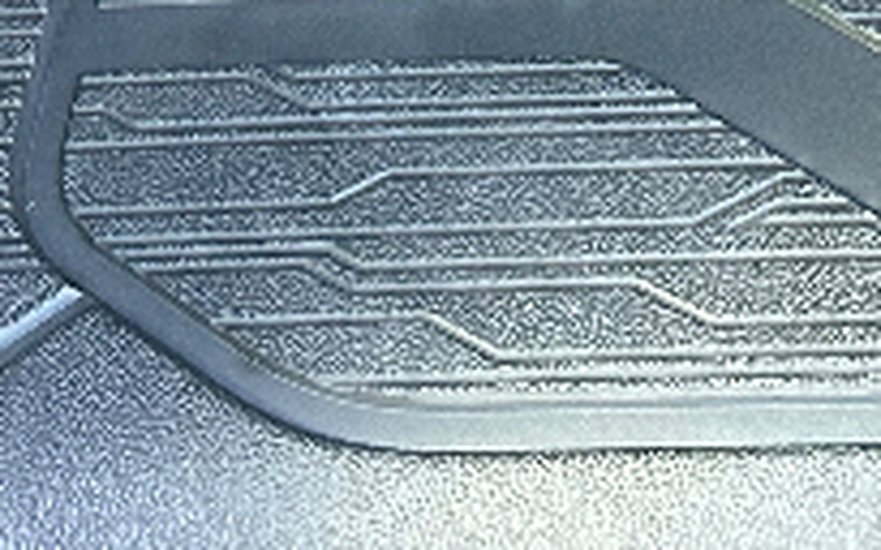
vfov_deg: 9.4
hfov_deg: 16.3
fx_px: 3048
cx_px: 705
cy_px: -679
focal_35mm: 127
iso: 250
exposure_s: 1/60
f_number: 1.78
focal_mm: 6.86
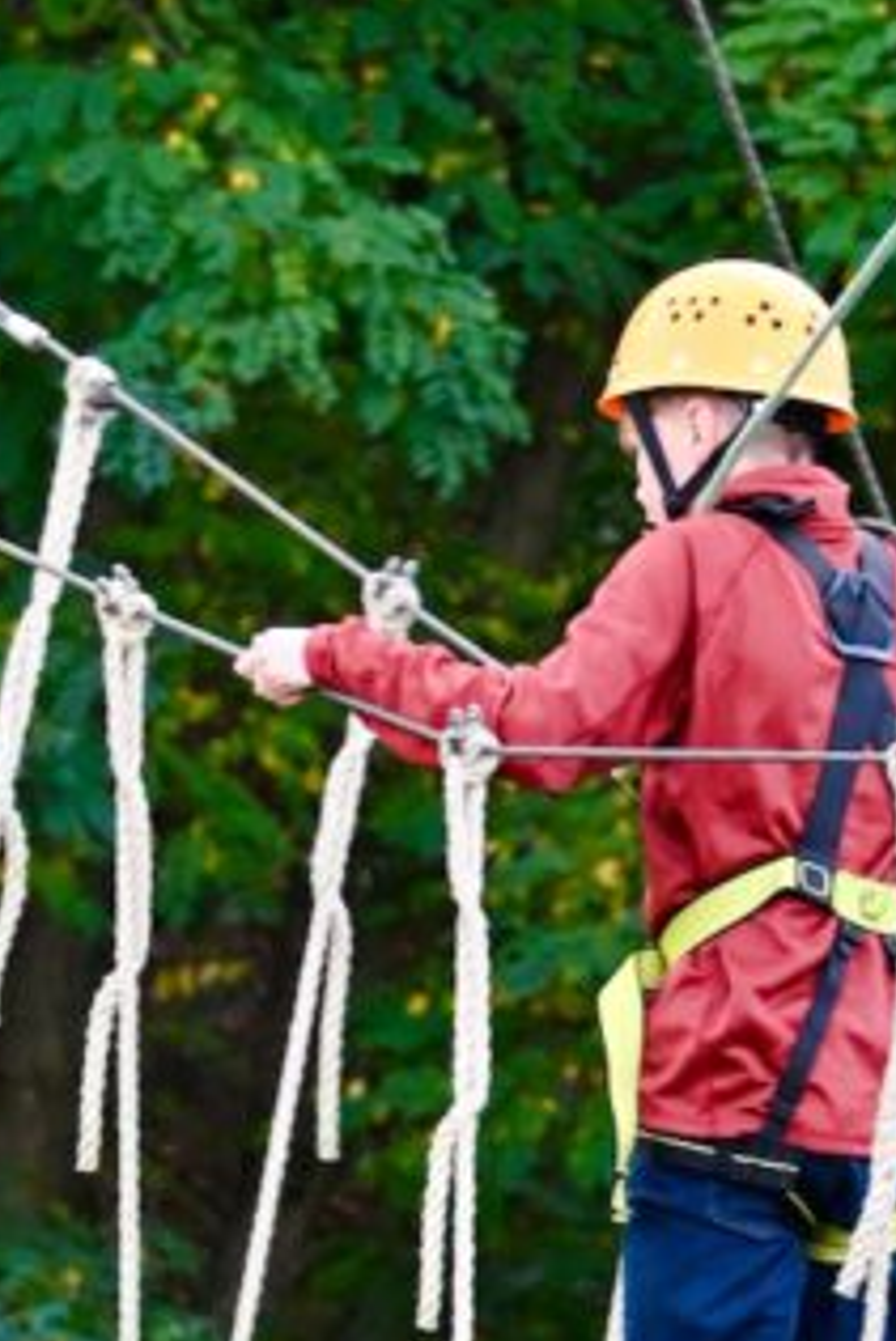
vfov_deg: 3.2
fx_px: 24340
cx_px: 809
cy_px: 866
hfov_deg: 2.1
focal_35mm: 653
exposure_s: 1/160
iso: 400
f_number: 5.6
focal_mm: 125
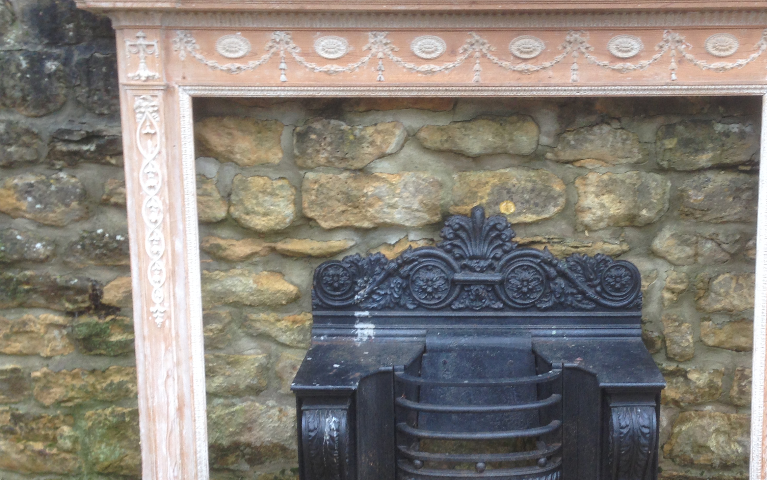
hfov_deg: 40.8
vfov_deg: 26.3
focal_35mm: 49
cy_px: 292
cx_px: 481
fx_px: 1024
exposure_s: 1/20
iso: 50
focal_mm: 4.12
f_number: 2.4
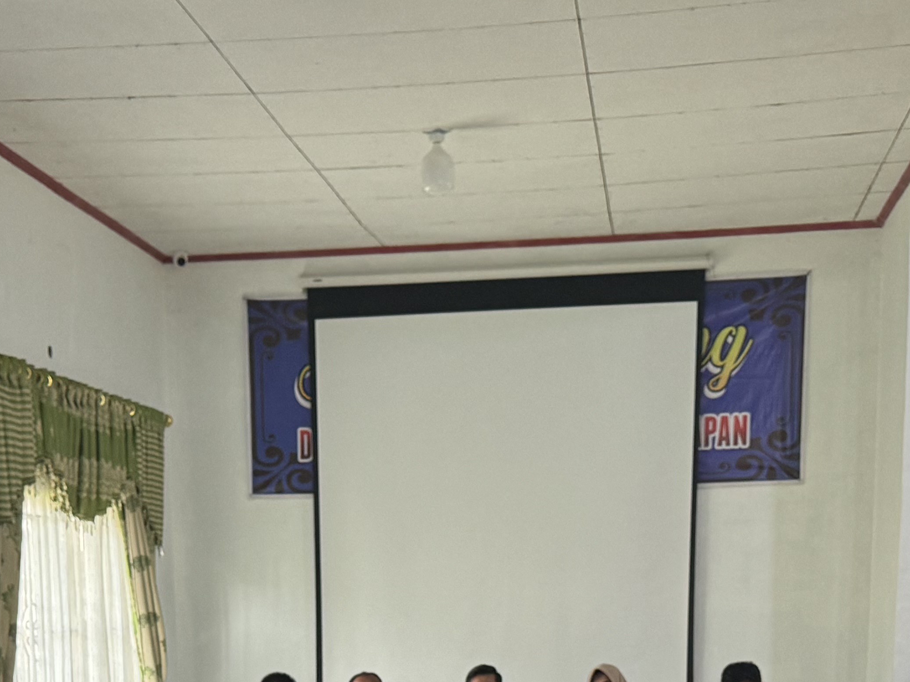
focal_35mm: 66
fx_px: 1735
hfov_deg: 29.3
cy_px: 904
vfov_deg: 20.2
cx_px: 354
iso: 200
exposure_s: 1/100
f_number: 1.78
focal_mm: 6.86
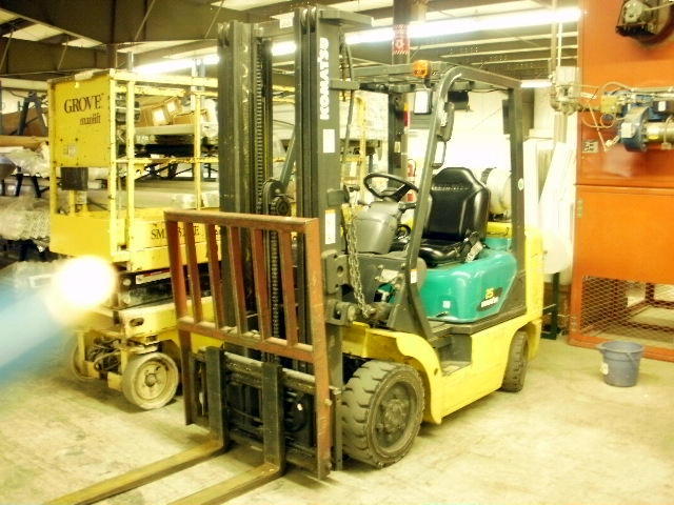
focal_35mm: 36
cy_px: 252
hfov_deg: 51.4
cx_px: 337
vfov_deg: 39.7
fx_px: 701
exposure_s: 1/2
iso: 160
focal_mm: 6.3
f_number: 3.5
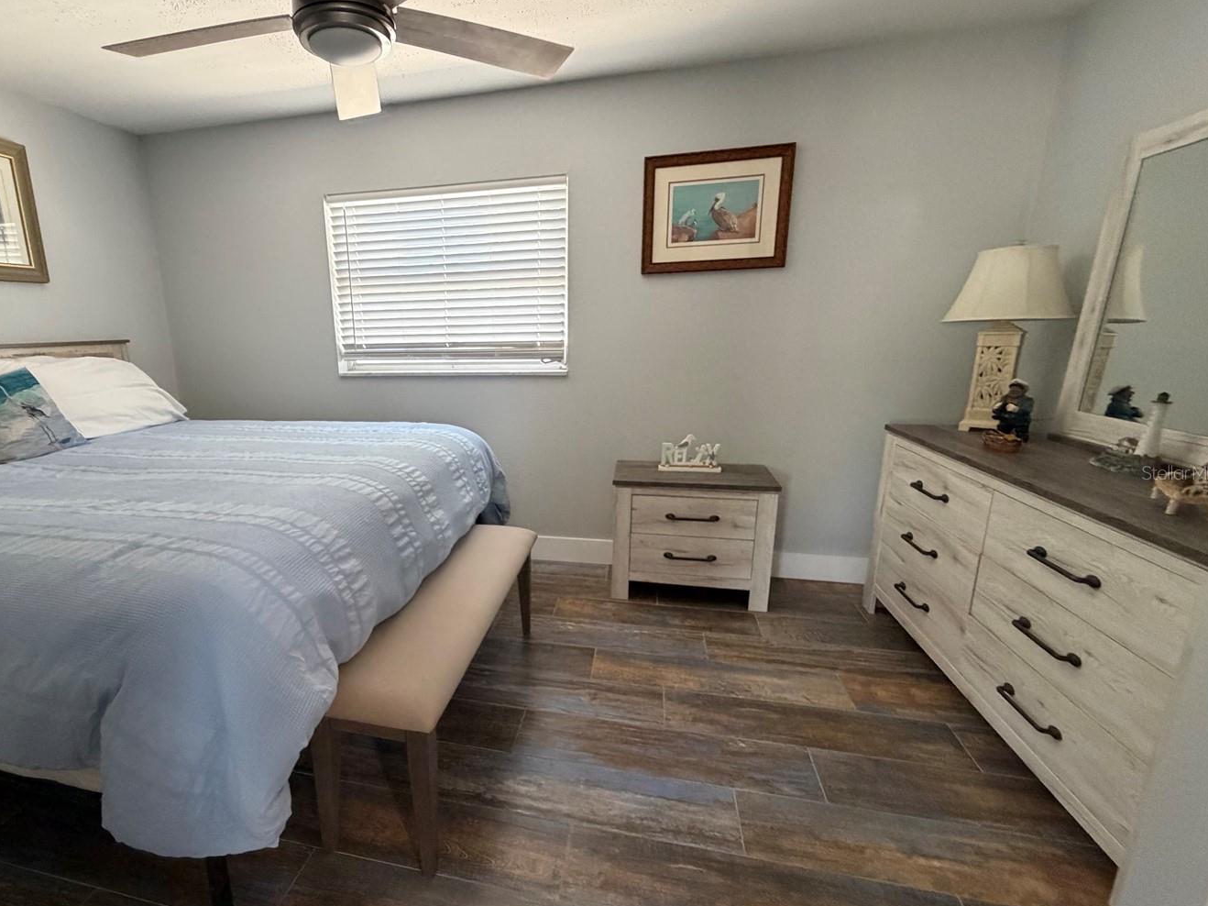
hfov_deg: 90.1
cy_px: 472
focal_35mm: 17
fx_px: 593
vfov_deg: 74.7
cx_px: 495
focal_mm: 2.22
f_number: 2.2
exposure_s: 1/60
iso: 500
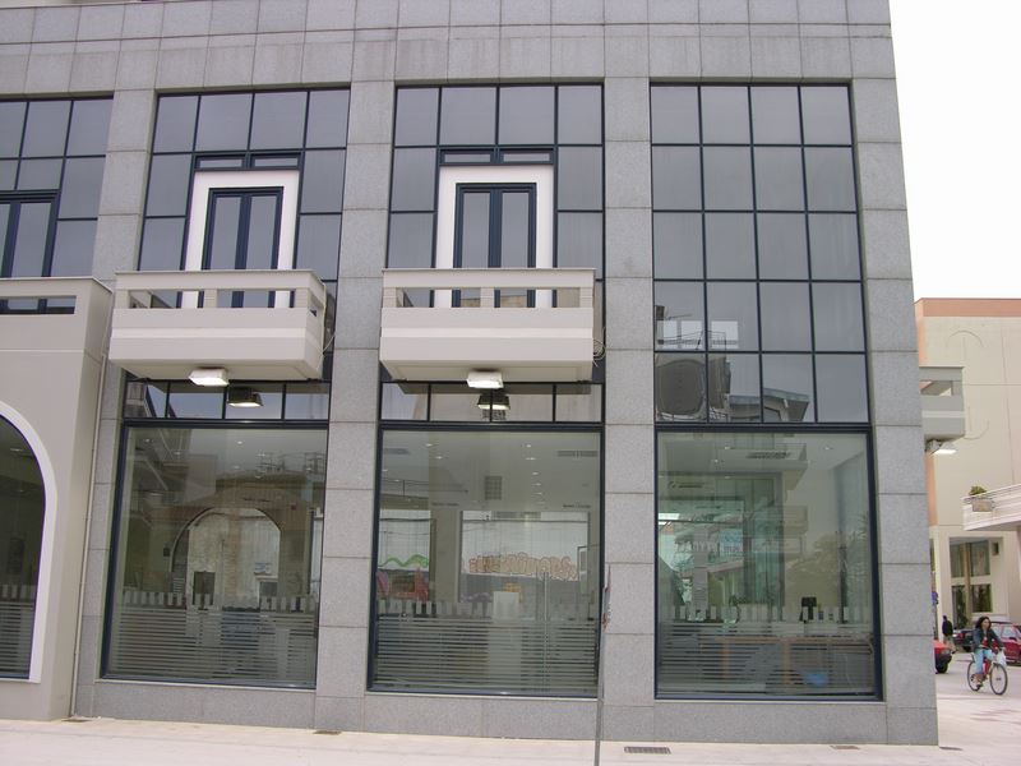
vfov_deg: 40.7
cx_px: 510
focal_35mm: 35
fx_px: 1032
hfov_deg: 52.6
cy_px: 383
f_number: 3.5
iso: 50
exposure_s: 1/53.1
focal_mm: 8.9
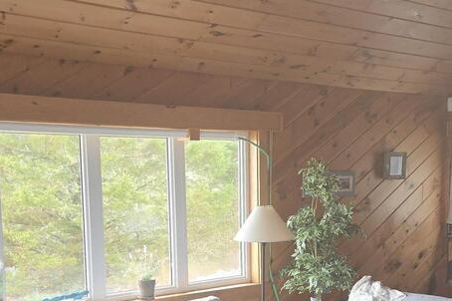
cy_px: 255
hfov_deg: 36.9
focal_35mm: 54
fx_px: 677
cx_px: 238
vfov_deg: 24.5
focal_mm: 5.4
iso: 100
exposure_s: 1/60
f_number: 1.8
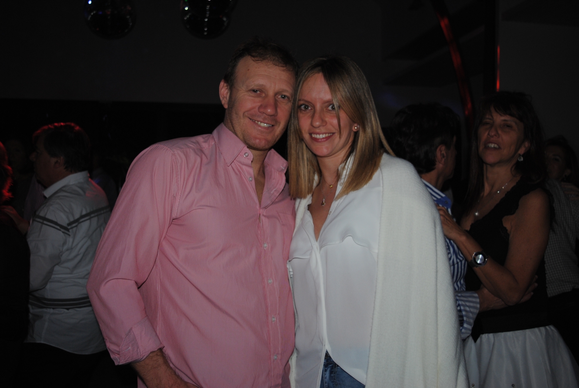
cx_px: 290
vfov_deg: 35.6
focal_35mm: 38
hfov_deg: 51.2
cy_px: 194
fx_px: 604
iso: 200
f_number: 4
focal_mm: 25
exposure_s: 1/60
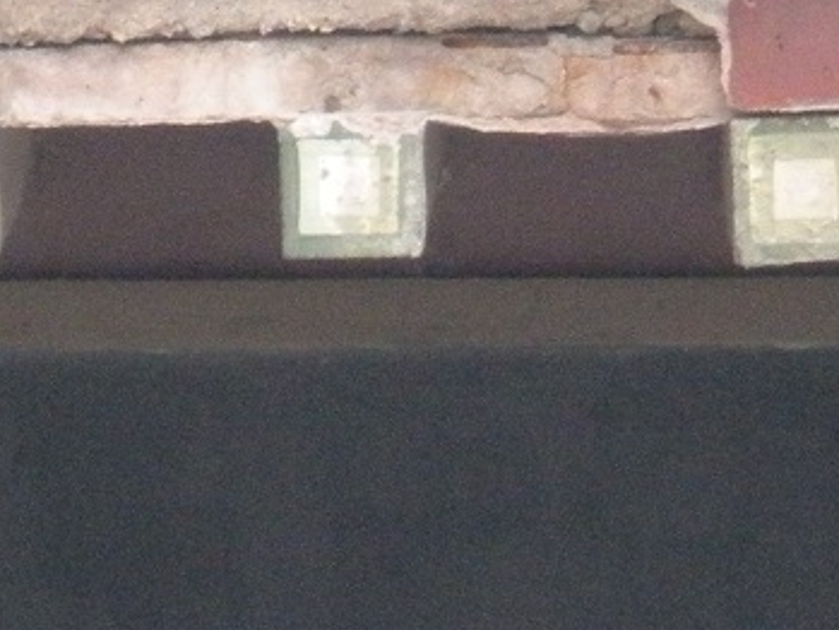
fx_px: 12608
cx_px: -161
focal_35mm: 520
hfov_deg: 3.8
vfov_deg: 2.9
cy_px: 910
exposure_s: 1/162
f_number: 5.3
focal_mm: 21.2
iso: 400
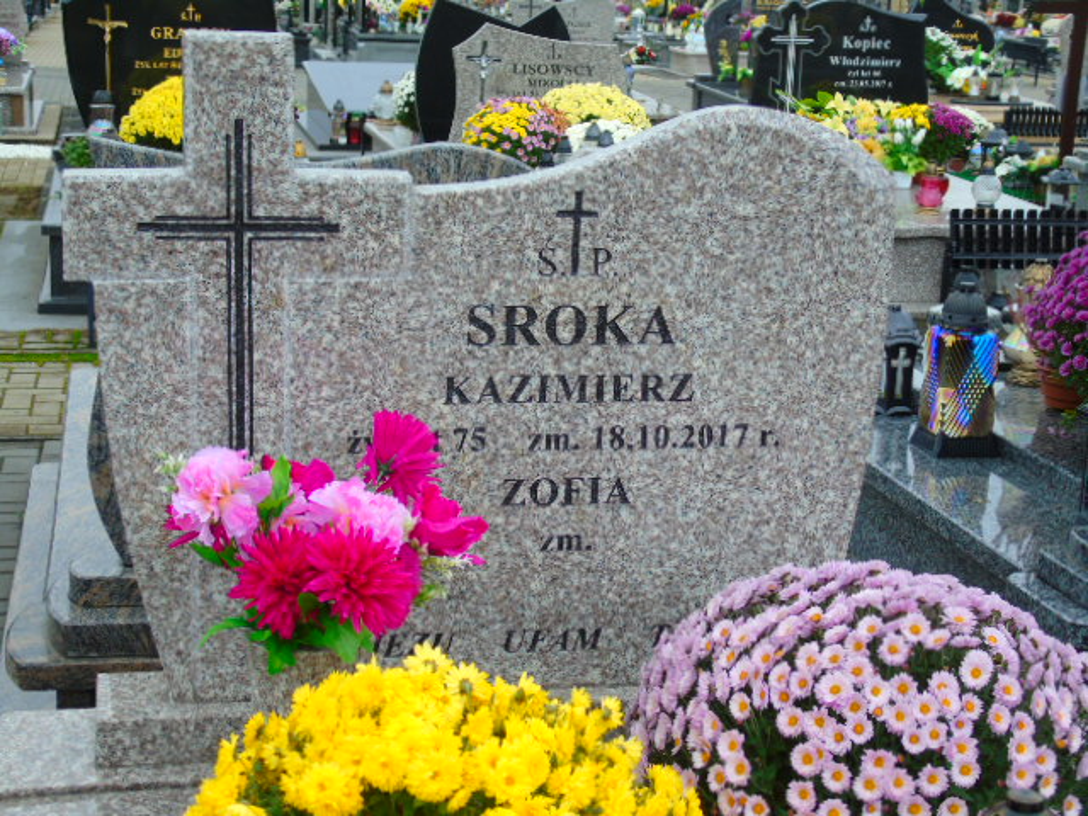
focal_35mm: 62
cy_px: 408
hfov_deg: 31.2
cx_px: 544
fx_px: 1949
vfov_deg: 23.7
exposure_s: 1/50
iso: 80
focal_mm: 11
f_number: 4.5
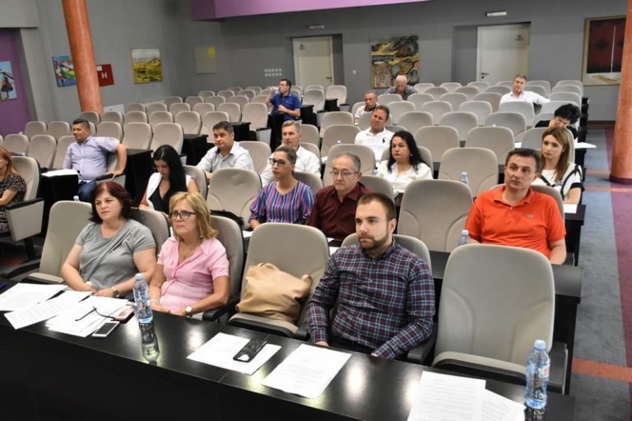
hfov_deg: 57.2
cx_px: 316
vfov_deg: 40.0
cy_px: 210
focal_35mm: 33
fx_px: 579
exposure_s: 1/125
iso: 3200
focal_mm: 22
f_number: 5.6
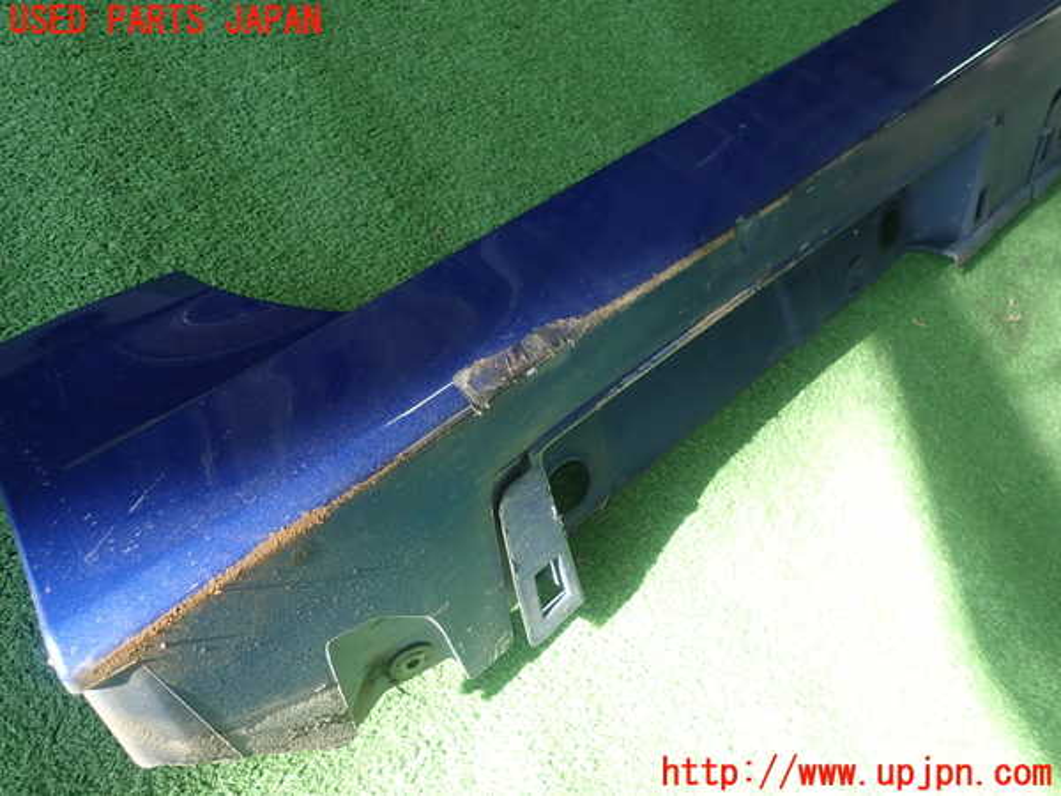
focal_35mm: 25
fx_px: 766
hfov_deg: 69.4
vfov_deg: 54.9
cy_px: 398
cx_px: 530
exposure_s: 1/100
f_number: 2.8
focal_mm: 4.5
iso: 100
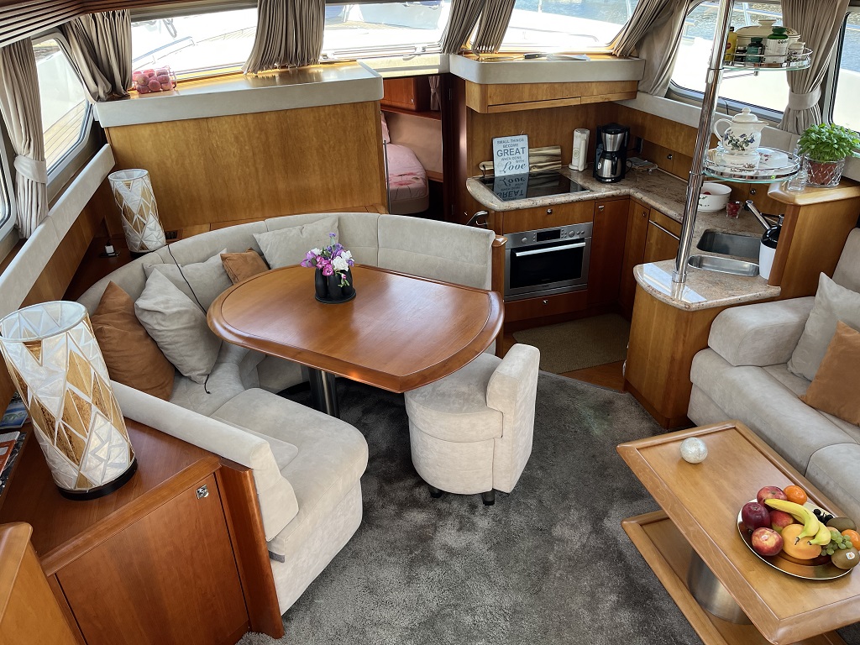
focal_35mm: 26
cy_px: 322
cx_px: 430
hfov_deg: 67.3
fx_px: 646
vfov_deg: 53.1
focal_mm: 5.1
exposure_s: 1/121
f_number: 1.6
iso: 80
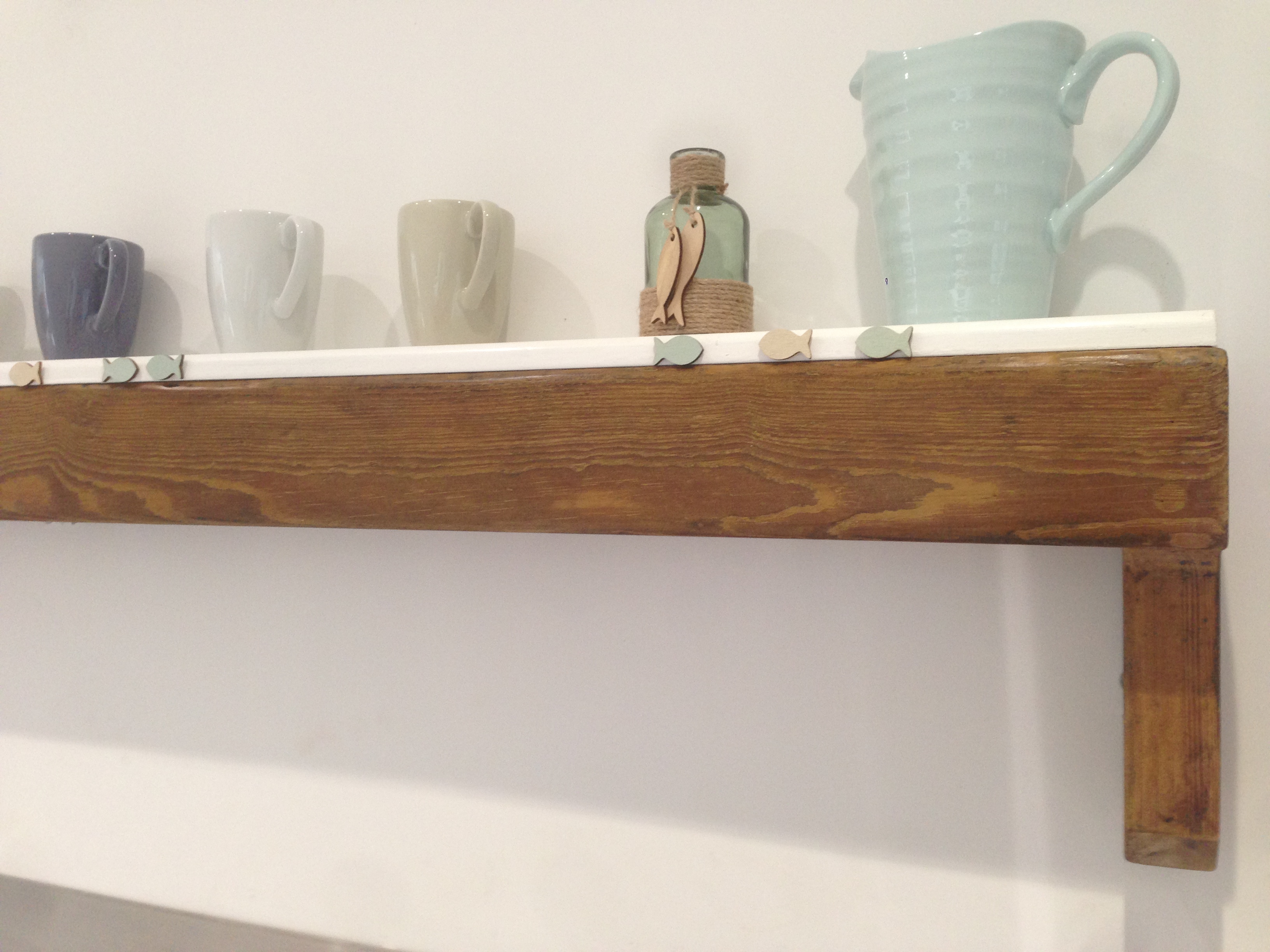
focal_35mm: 33
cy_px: 476
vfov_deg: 42.9
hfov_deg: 55.4
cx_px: 635
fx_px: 1211
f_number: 2.4
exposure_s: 1/20
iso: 100
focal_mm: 4.12
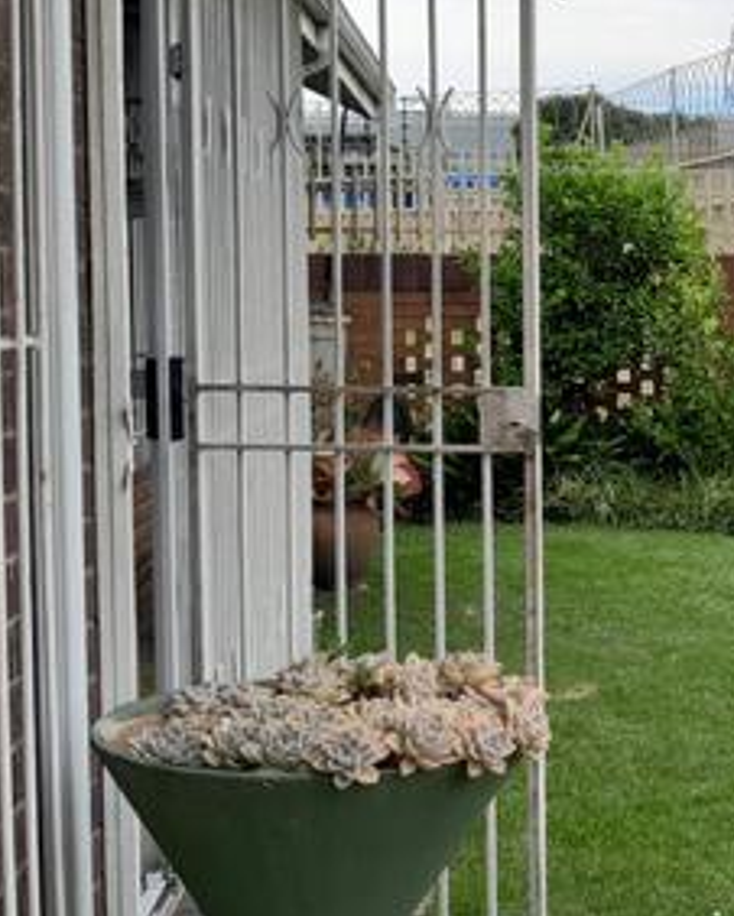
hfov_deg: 19.3
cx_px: 1017
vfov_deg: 26.4
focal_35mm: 72
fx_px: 1953
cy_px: 390
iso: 40
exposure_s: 1/270
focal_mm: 3.98
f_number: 1.8
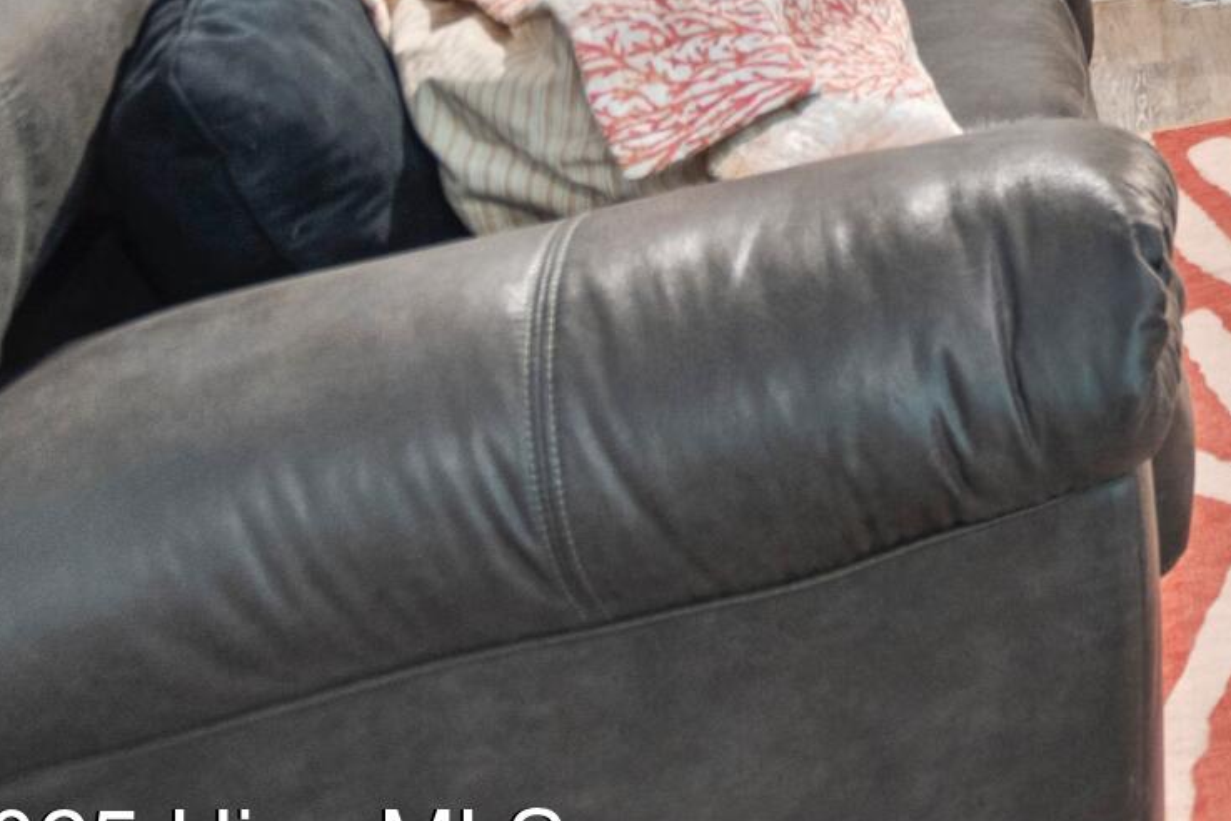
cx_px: 2357
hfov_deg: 20.1
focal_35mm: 61
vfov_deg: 17.7
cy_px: -671
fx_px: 2086
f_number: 4.5
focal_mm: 10
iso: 100
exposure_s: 1/1.25
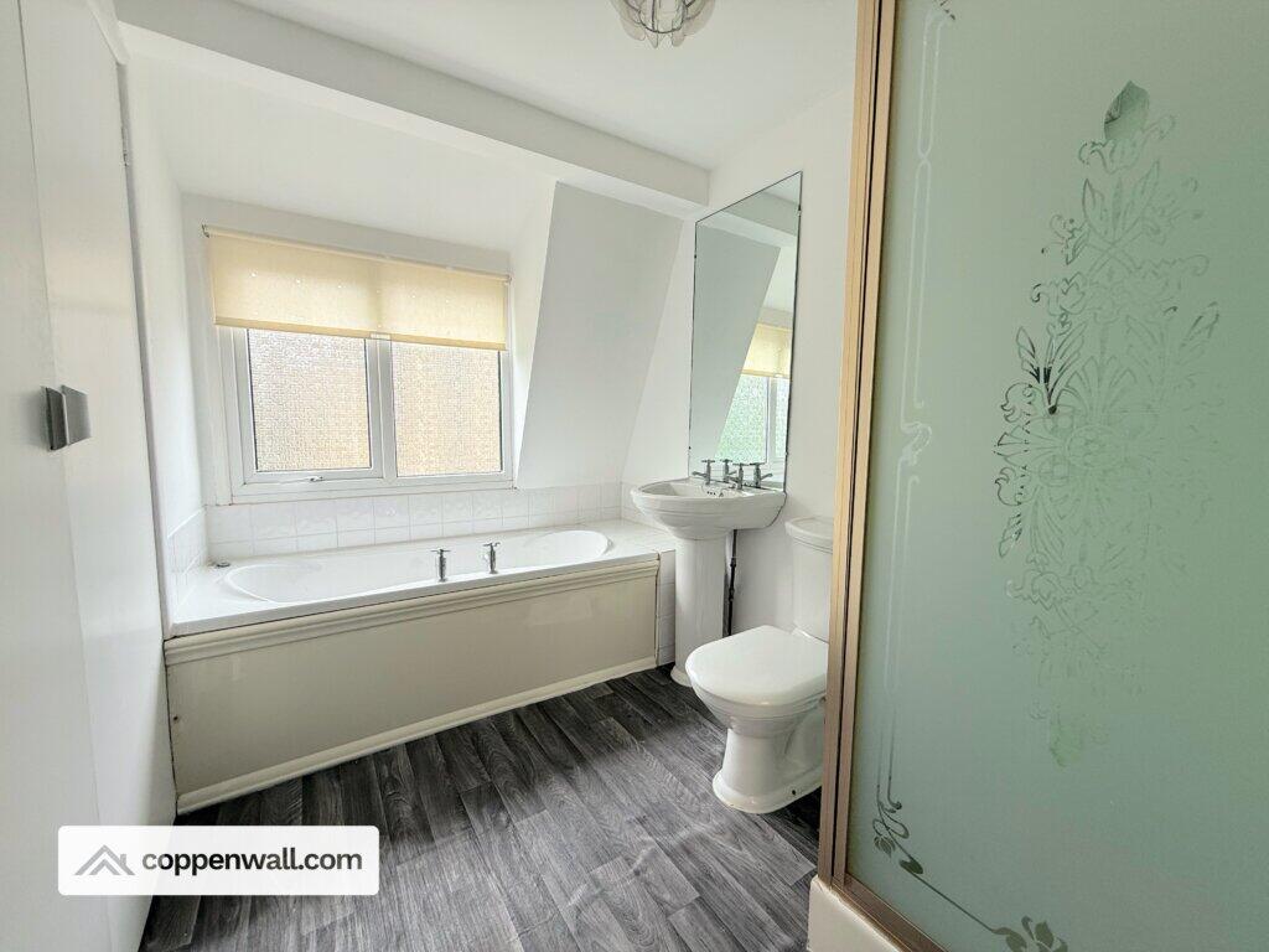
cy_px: 476
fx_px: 513
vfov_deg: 85.7
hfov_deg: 102.1
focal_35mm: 14
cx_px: 634
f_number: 2.2
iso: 50
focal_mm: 2.22
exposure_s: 1/157
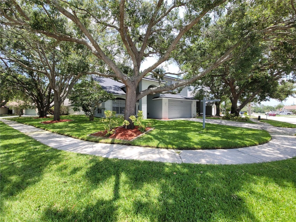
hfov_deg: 106.2
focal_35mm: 13
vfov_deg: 89.9
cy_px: 111
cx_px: 148
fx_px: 111
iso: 64
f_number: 2.2
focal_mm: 2.2
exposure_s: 1/734
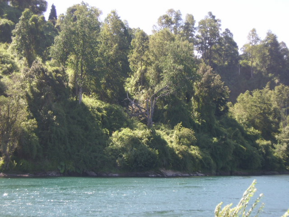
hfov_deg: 26.3
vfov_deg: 19.9
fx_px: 618
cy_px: 108
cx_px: 144
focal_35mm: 74
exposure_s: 1/148
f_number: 4
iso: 50
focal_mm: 12.33
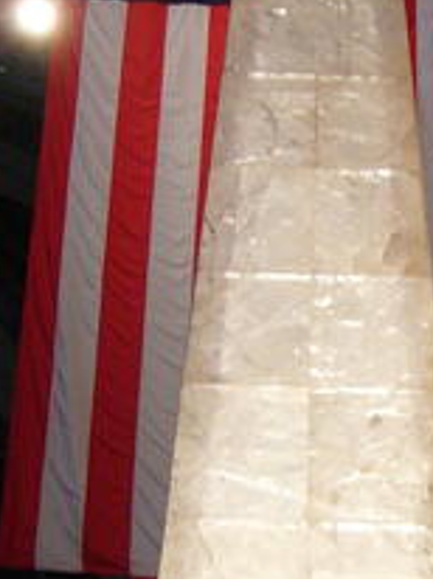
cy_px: 526
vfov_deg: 17.8
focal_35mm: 109
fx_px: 1822
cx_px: 360
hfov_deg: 13.5
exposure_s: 1/13
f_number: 2.8
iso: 150
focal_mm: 5.8
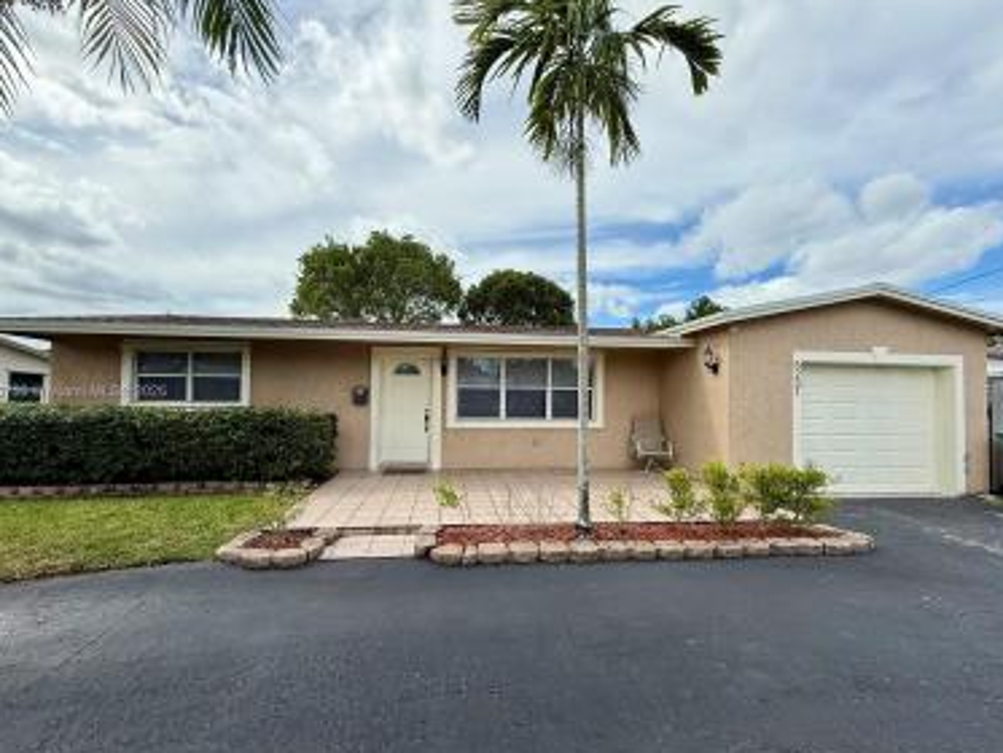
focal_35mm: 15
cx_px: 489
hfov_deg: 98.1
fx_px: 435
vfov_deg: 81.7
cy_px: 393
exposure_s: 1/1656
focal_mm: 2.22
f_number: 2.2
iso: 64
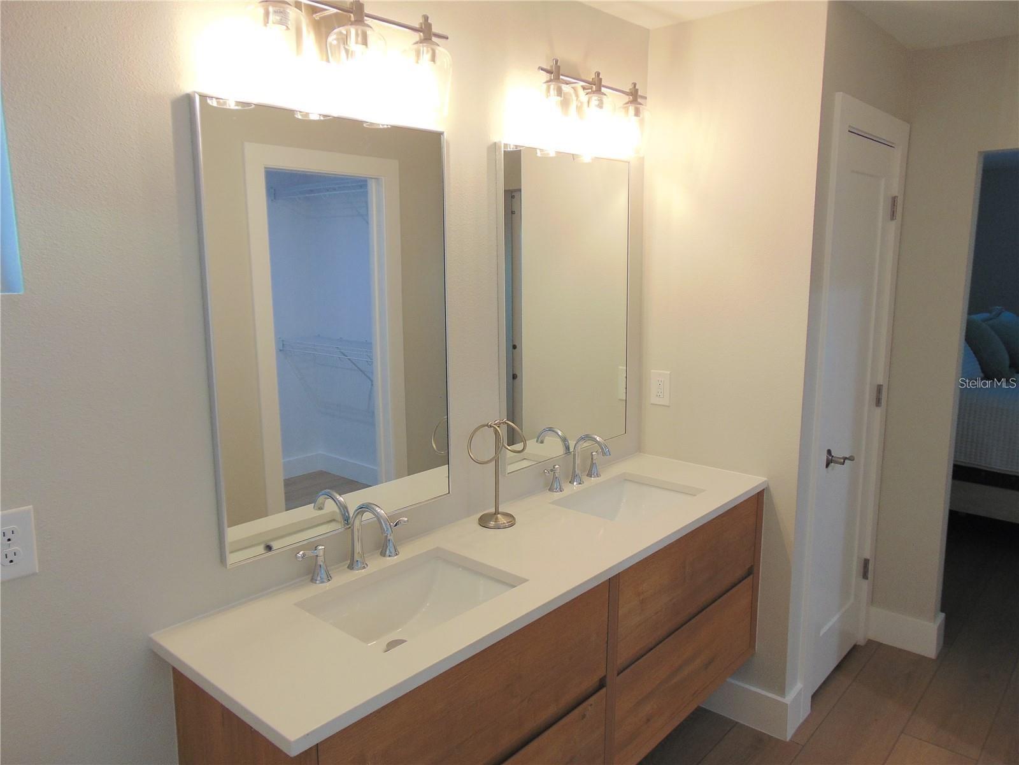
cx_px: 510
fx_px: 736
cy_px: 382
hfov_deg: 69.4
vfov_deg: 54.9
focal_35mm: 25
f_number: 3
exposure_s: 1/40
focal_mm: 4.5
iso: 80
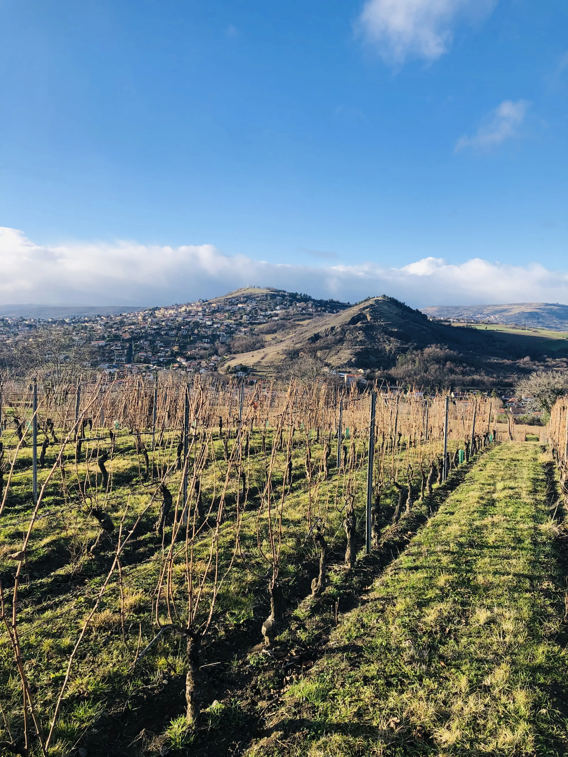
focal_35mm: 28
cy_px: 378
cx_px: 284
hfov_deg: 49.7
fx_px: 613
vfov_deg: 63.4
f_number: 1.8
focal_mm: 3.99
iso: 20
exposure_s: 1/1021
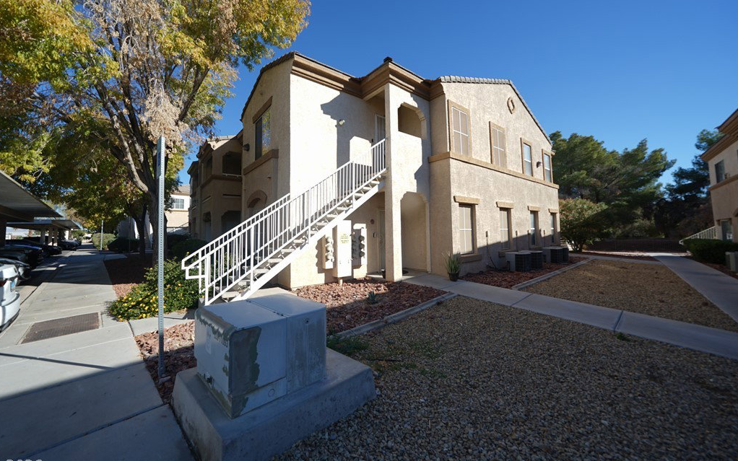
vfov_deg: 82.7
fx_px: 261
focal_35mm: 13
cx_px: 360
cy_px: 216
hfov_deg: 109.3
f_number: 7.1
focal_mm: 12
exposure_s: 1/125
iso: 50
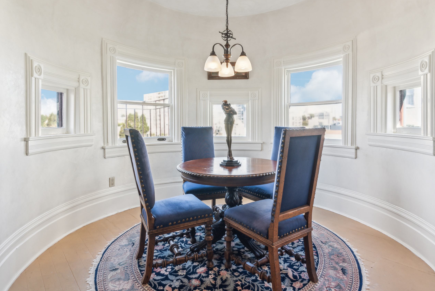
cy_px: 124
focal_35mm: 19
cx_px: 227
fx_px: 230
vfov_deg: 64.3
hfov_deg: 86.8
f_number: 8
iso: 500
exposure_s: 1/50
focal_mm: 16
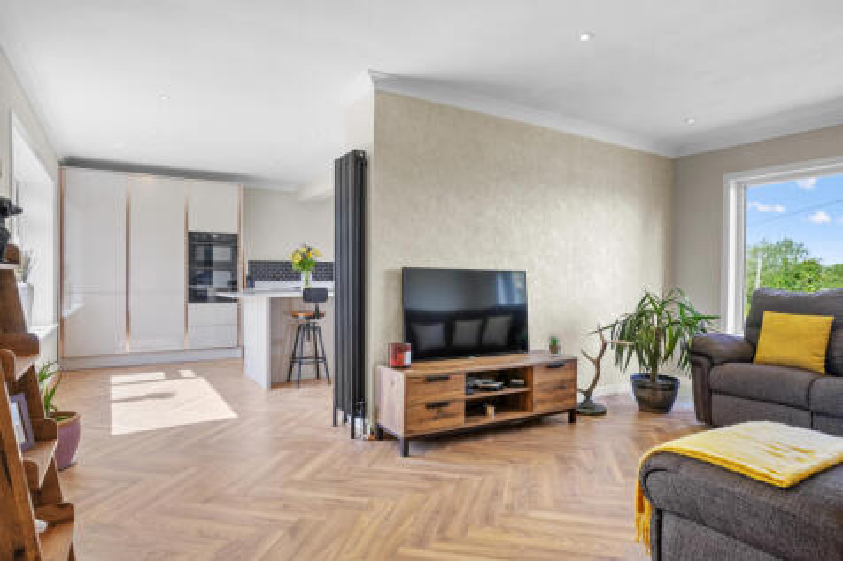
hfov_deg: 81.2
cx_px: 422
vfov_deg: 59.5
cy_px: 280
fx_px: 492
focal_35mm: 21
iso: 250
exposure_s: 1/10
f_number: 8
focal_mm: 21
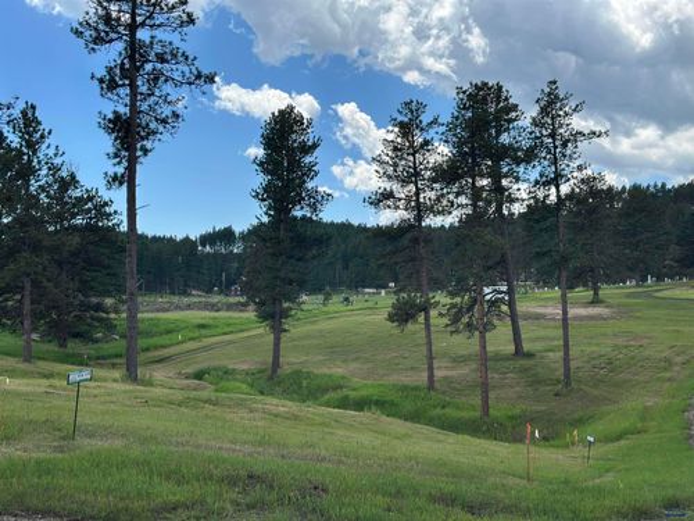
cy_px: 260
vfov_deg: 30.3
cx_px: 347
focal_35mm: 48
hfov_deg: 39.7
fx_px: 962
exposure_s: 1/3155
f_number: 1.78
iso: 80
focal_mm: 6.86
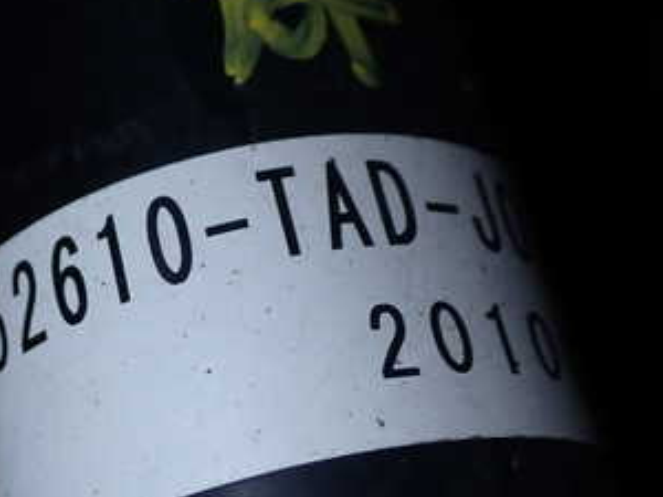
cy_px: 305
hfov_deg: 23.6
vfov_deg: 18.0
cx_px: 181
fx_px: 1571
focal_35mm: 82
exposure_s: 1/40
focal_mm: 7.31
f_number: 8
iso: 200
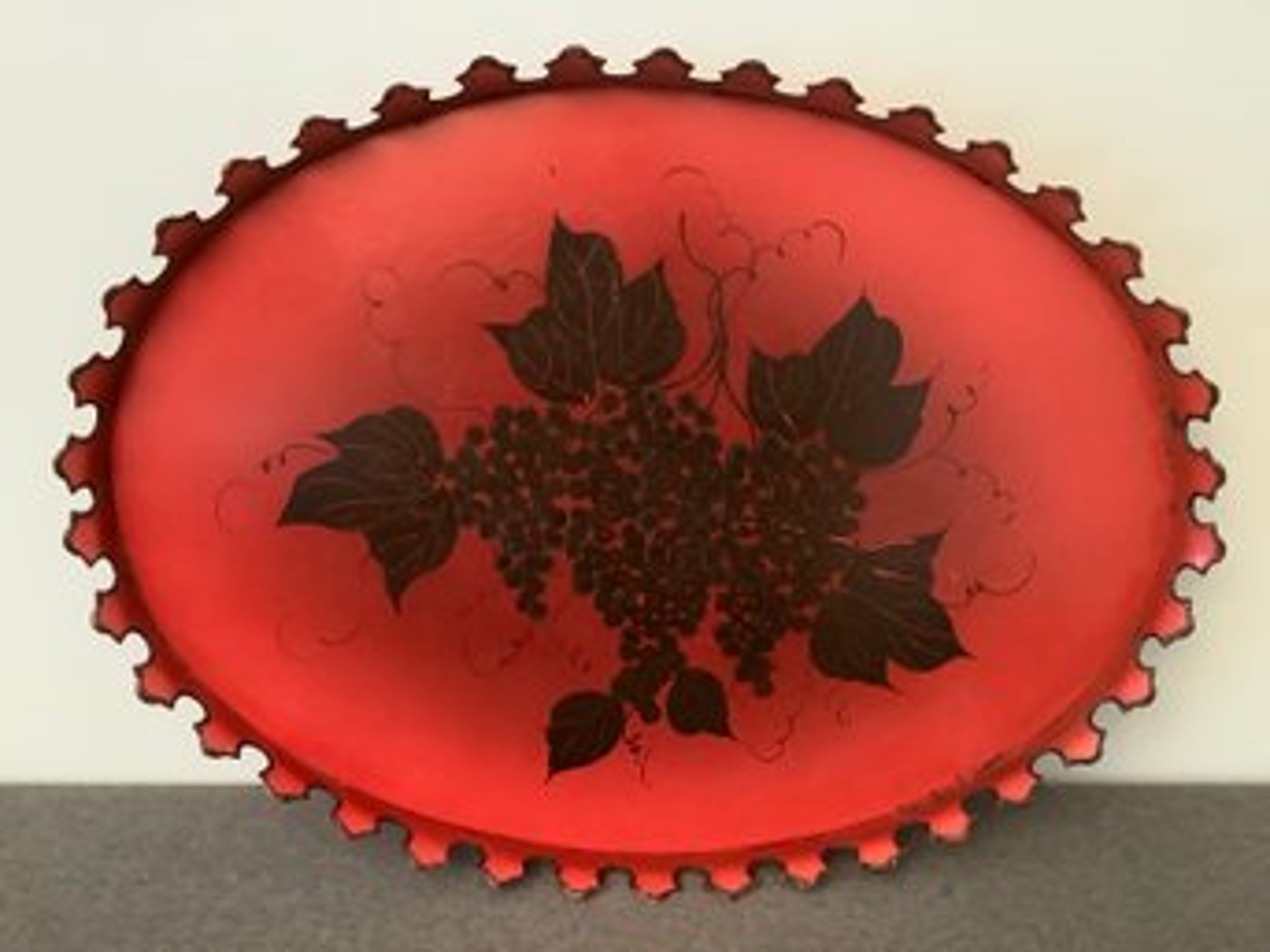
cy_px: 476
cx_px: 635
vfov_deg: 45.4
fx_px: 1137
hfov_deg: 58.4
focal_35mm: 31
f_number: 2.4
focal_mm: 3.3
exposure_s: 1/20
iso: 800
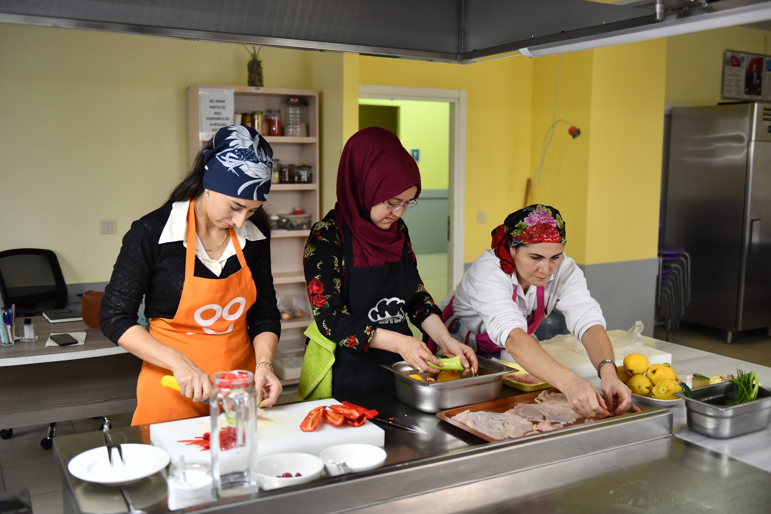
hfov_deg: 54.4
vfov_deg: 37.9
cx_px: 386
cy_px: 257
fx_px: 750
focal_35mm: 35
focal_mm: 35
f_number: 2.8
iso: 1250
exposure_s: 1/250
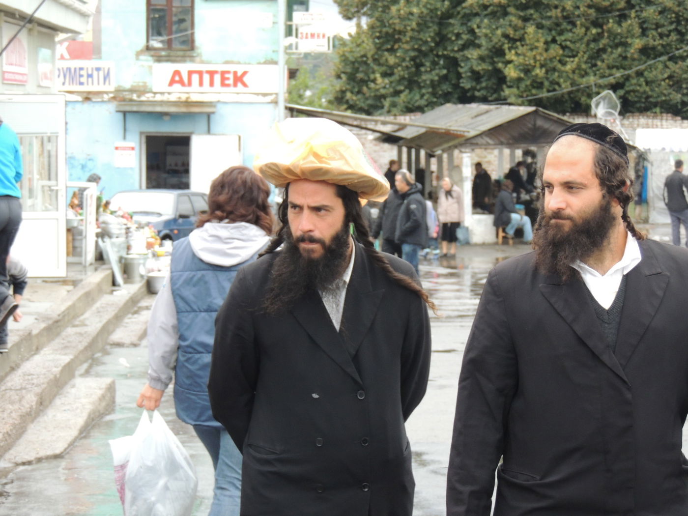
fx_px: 2683
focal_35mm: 135
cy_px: 258
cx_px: 344
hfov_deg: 14.6
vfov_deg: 11.0
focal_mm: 24
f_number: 4.3
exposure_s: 1/250
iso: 400
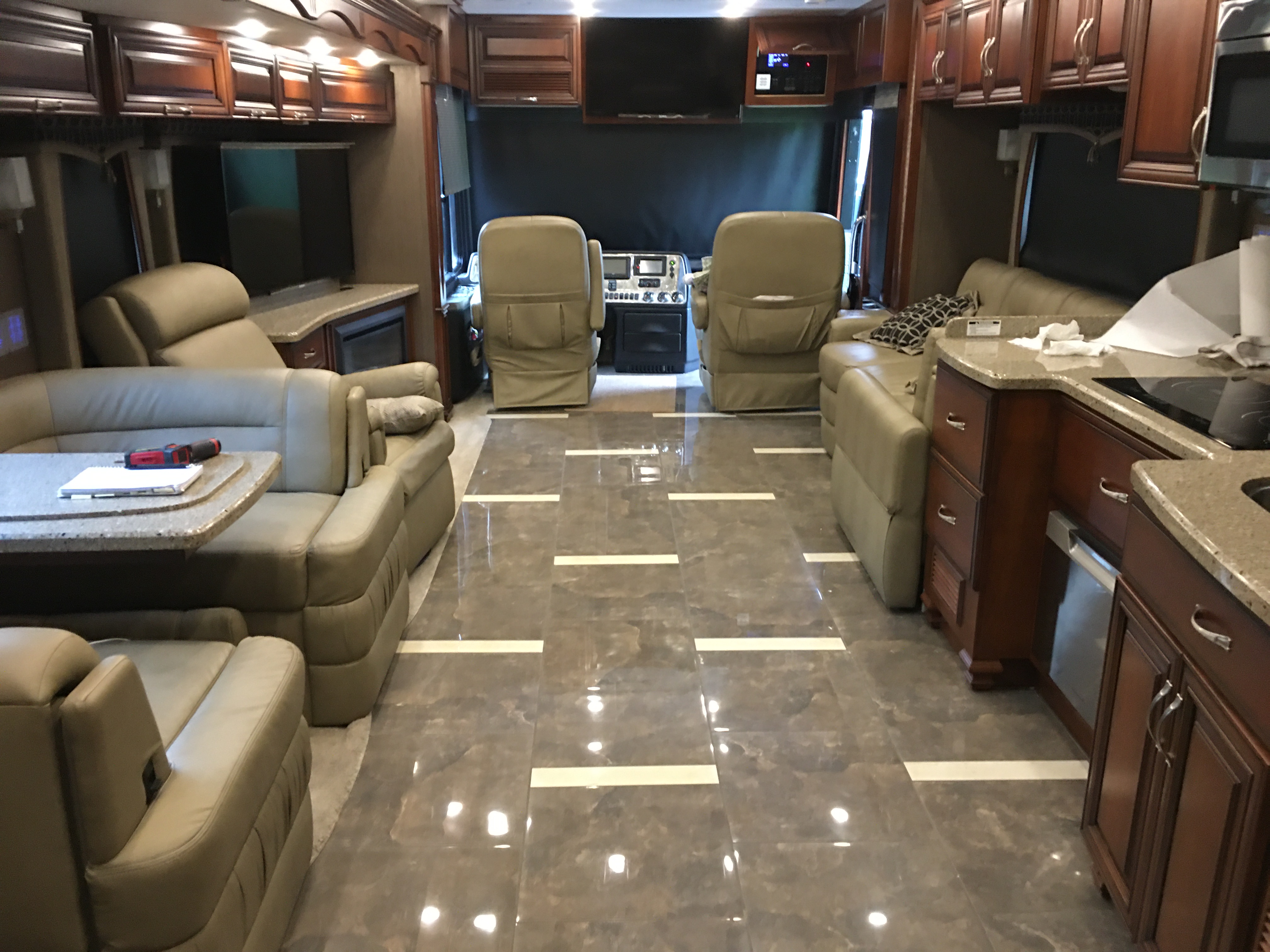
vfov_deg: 48.2
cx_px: 635
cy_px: 476
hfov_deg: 61.7
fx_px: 1064
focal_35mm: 29
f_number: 2.2
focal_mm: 4.15
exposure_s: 1/10
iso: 100
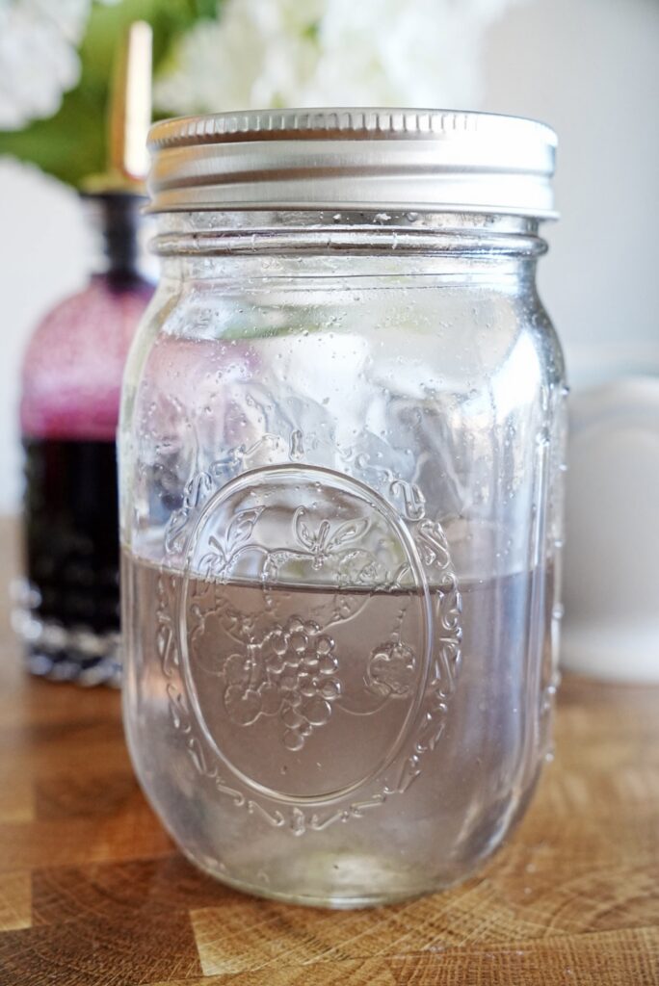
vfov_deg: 44.5
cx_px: 330
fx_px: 1205
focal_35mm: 44
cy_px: 493
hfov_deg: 30.6
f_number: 4.5
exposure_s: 1/80
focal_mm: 29.3
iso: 1000
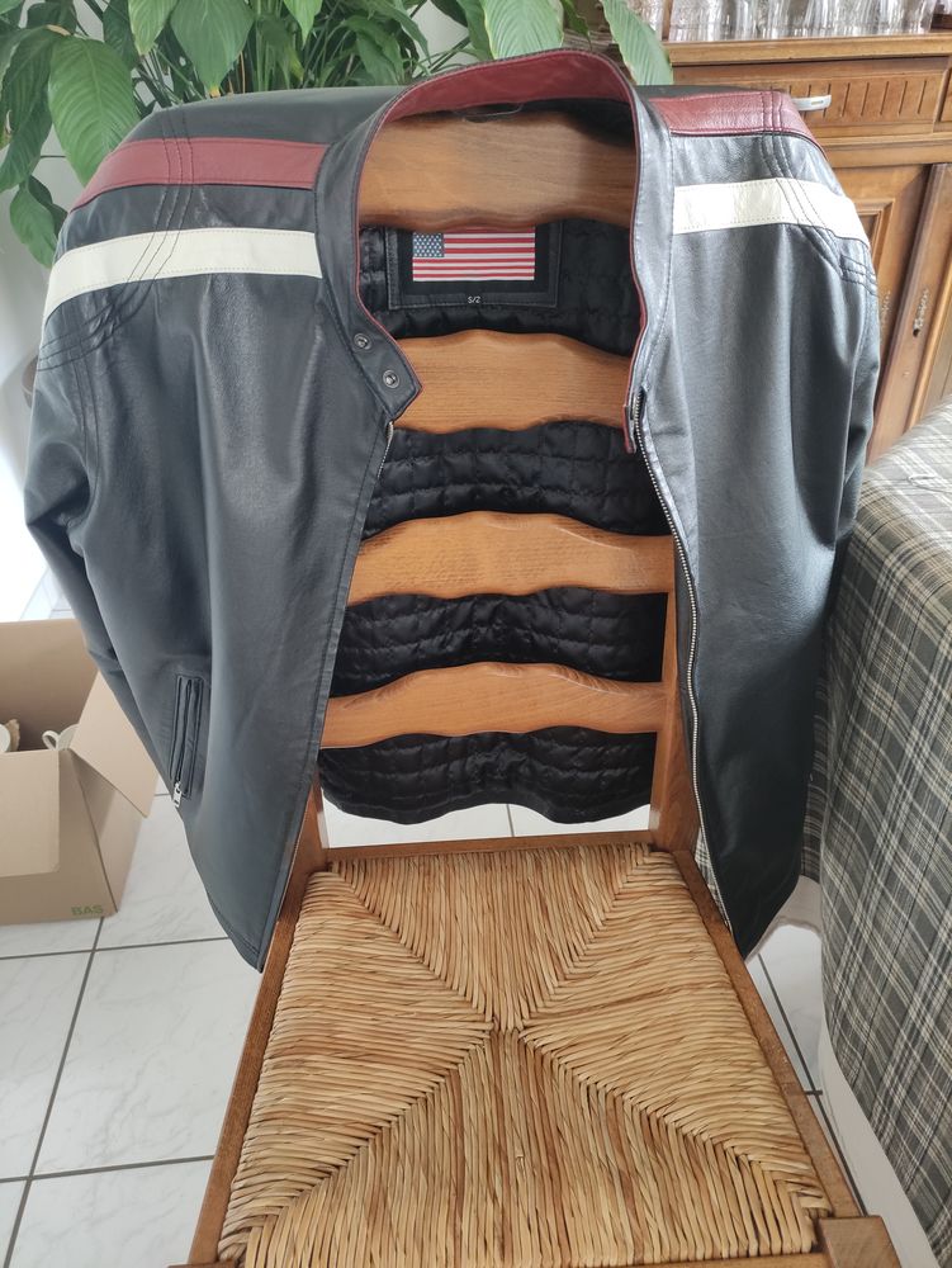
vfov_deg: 69.4
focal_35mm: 25
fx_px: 916
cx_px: 476
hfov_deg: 54.9
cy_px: 634
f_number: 1.89
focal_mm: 5.43
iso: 224
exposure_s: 1/50
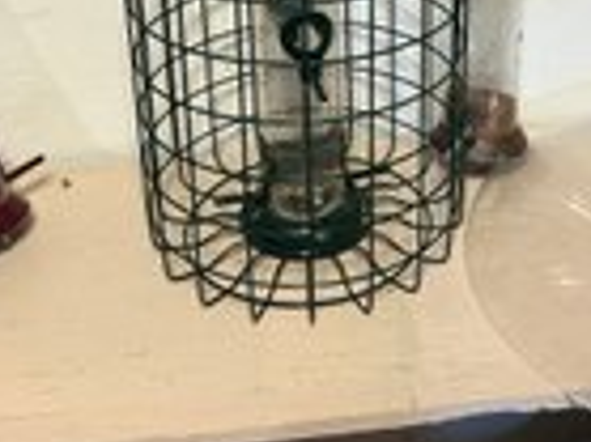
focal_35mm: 64
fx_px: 1092
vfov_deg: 21.9
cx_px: 372
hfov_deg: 30.2
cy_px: -19
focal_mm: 5.7
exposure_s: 1/60
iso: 250
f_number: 1.5
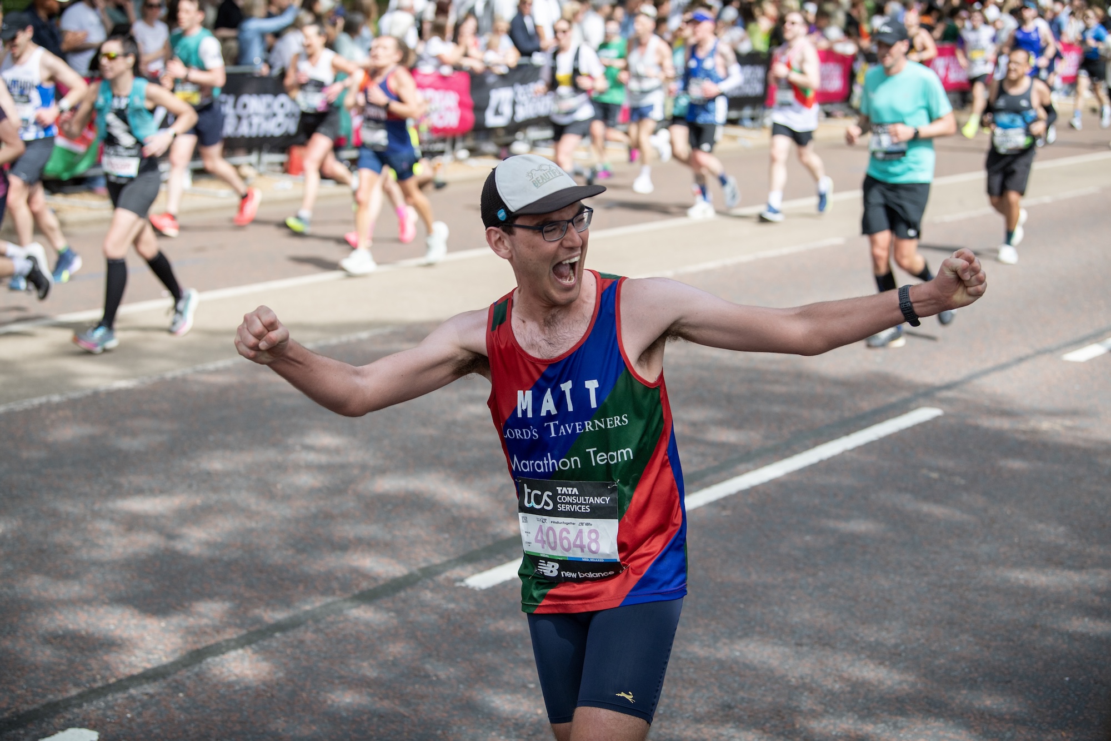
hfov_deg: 28.8
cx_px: 556
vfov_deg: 19.5
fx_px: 2160
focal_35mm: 70
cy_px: 370
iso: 200
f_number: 3.5
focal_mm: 70
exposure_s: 1/2000
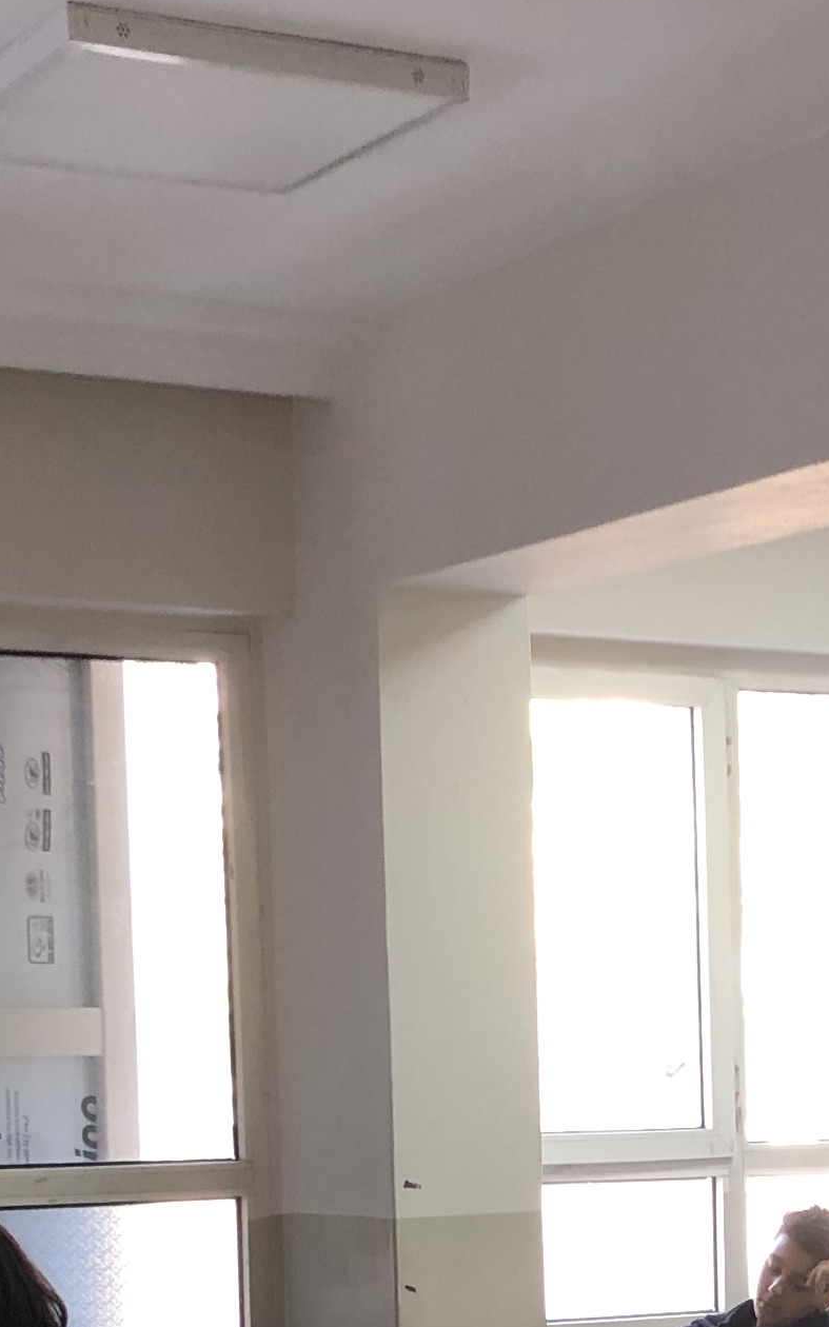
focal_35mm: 95
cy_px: 1461
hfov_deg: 13.7
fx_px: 3436
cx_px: 706
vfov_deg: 20.8
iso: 40
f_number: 1.8
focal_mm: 3.99
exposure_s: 1/33
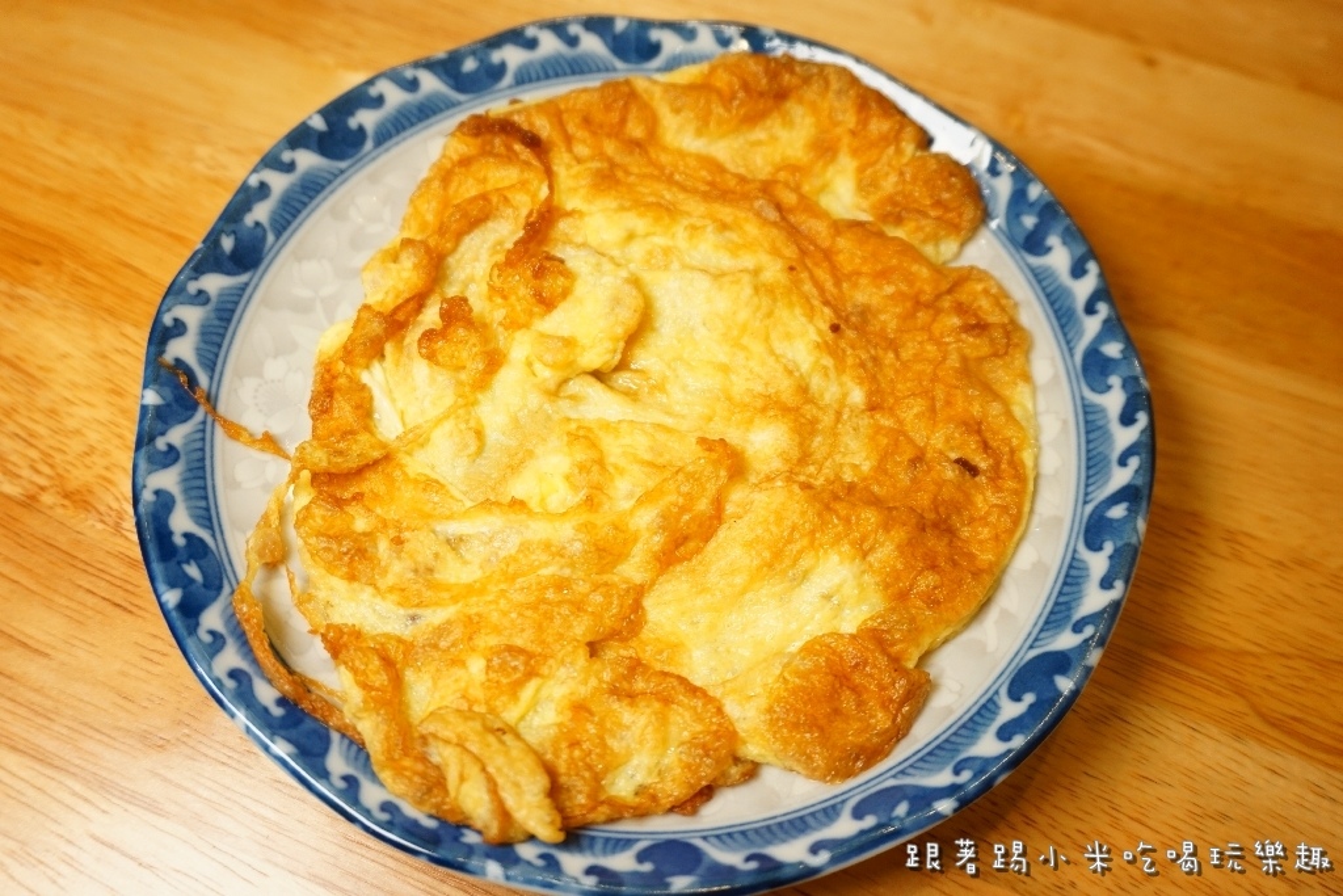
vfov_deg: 41.7
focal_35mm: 32
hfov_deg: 59.5
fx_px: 1175
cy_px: 448
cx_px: 672
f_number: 4
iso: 500
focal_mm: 21
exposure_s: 1/60
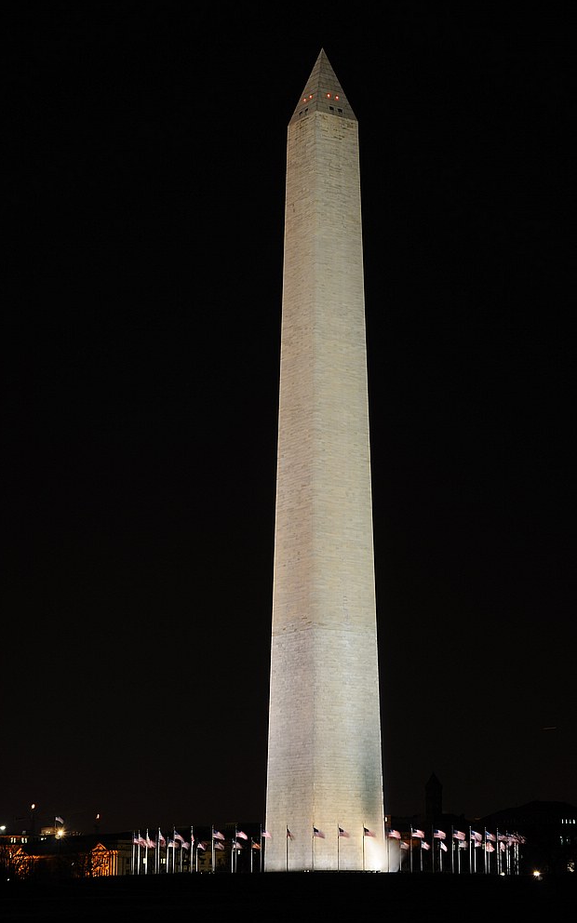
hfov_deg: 16.3
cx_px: 298
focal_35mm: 80
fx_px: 2013
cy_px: 462
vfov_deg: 25.8
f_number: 6.3
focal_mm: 52
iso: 200
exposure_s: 1.6
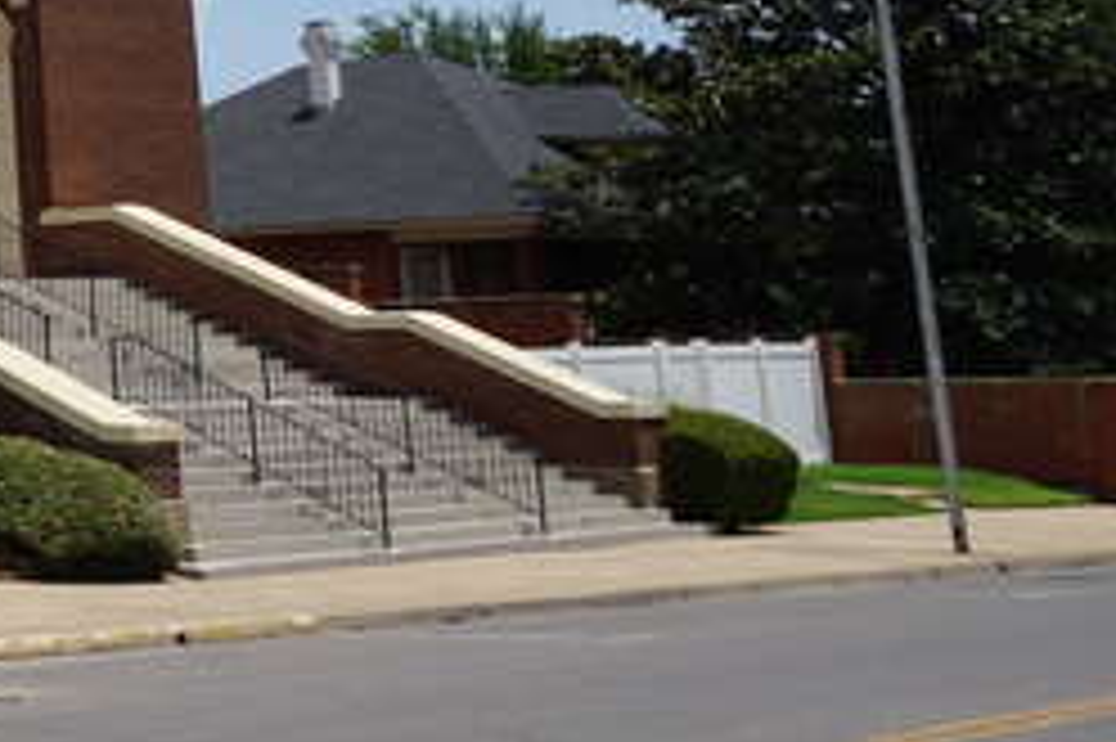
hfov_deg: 19.5
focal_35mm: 87
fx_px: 2695
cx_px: -680
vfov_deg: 14.9
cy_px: -250
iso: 100
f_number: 11
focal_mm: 18
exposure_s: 1/200
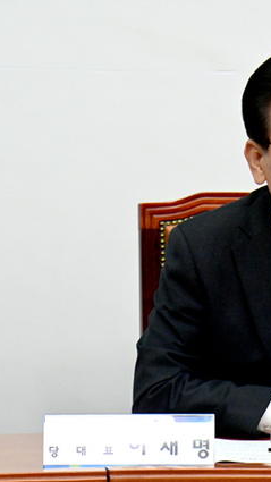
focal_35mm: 379
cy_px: 241
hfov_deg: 3.2
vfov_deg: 5.7
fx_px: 4843
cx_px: 322
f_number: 10
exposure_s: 1/250
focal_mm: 240
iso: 4000
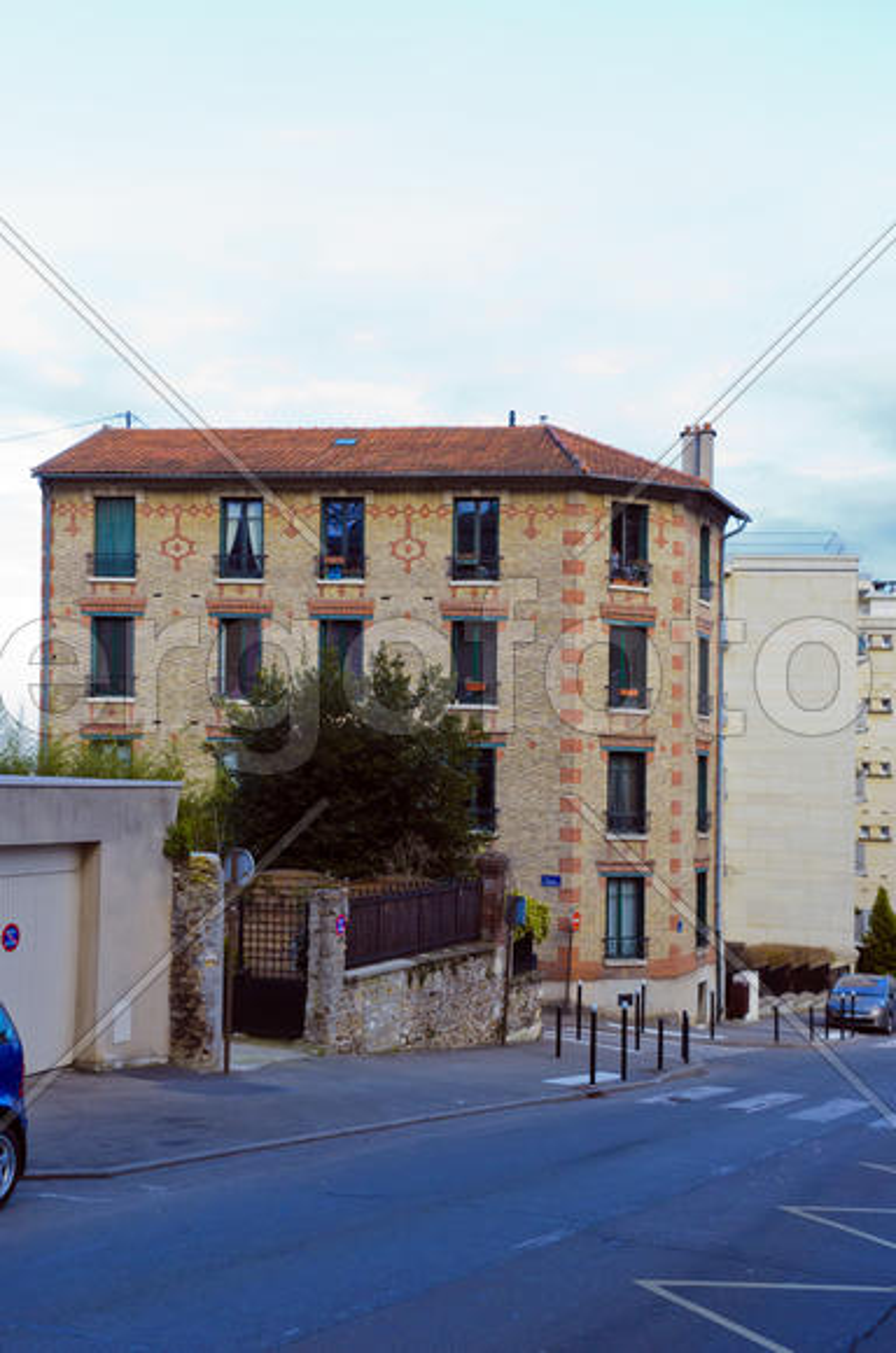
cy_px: 676
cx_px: 448
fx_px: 1575
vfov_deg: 46.5
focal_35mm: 42
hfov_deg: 31.7
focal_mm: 28
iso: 1600
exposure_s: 1/750
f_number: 5.6
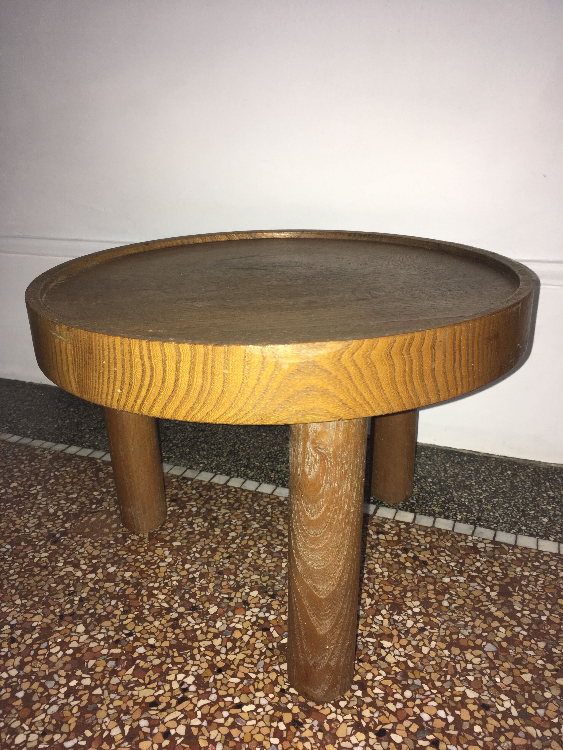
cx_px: 282
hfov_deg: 48.2
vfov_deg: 61.7
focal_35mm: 29
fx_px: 629
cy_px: 375
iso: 40
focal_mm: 4.15
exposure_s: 1/25
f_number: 2.2
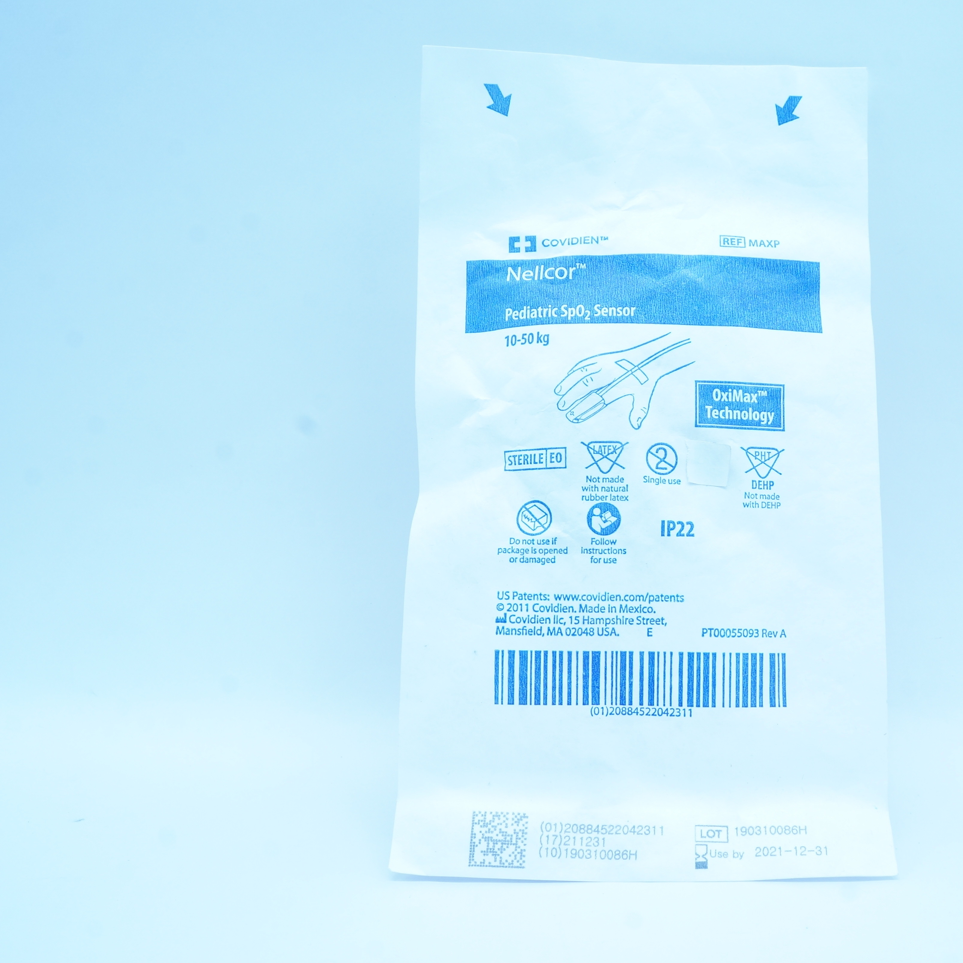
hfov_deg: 46.4
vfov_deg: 47.2
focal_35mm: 35
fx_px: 1102
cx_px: 654
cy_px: 478
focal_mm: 18
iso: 400
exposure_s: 1/13
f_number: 13
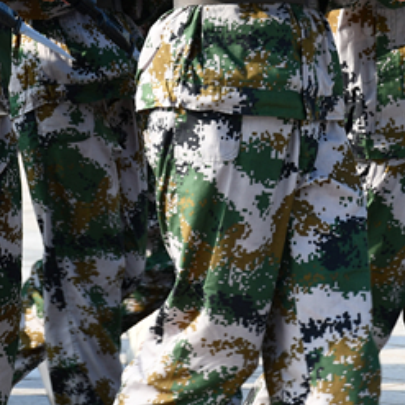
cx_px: 151
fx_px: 3825
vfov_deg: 6.0
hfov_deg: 6.1
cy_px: -24
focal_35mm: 289
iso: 200
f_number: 8
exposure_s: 1/250
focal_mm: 70
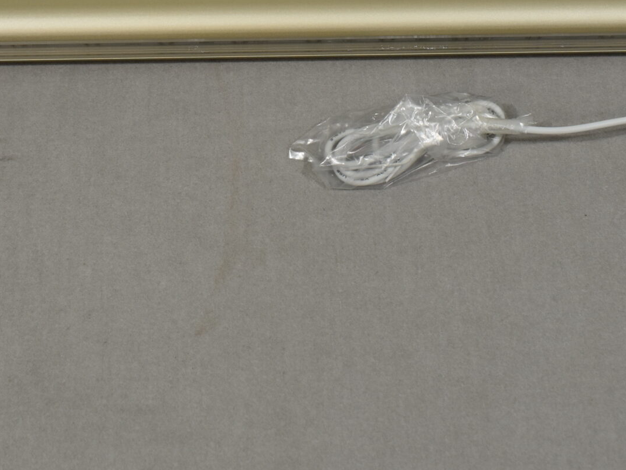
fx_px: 1501
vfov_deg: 17.5
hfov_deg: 23.6
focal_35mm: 83
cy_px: 53
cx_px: 317
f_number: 5.6
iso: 360
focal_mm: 24
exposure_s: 1/125
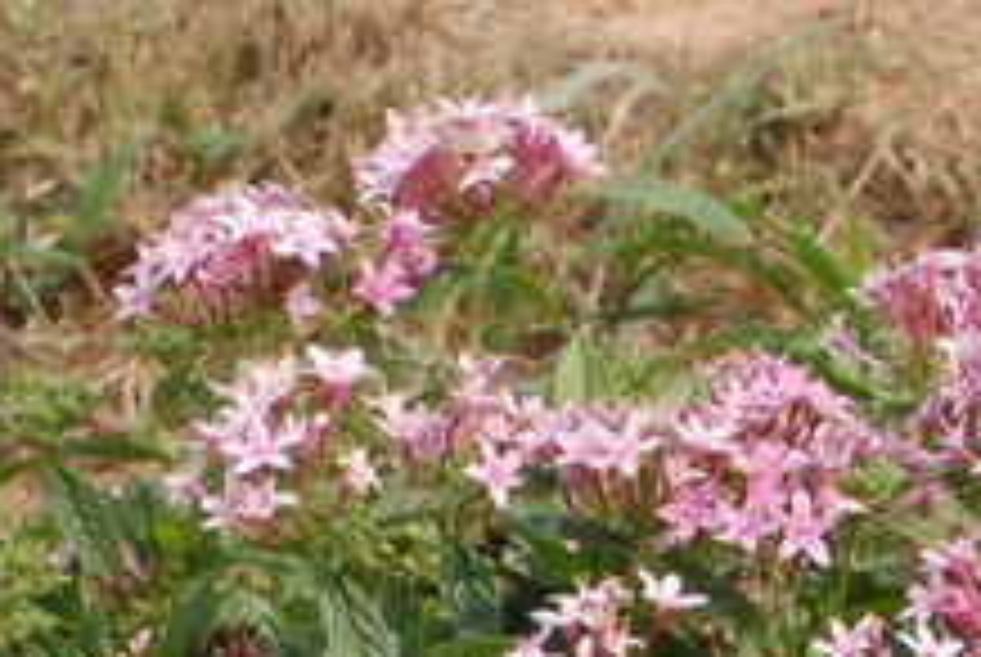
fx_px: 5375
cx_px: 1071
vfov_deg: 6.7
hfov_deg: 10.3
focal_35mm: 197
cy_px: 1397
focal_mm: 28
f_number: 10
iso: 400
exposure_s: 1/350
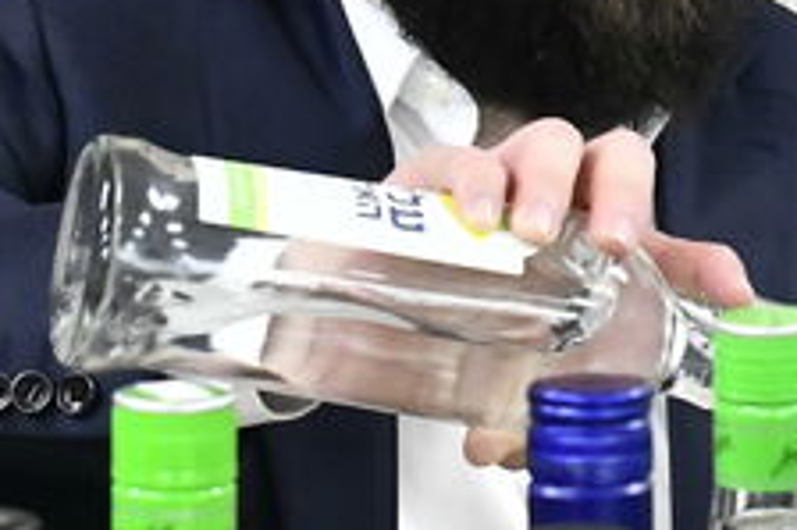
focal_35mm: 175
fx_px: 3871
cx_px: 1178
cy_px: 98
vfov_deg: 7.8
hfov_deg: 11.3
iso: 2500
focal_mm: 28
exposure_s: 1/160
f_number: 5.6
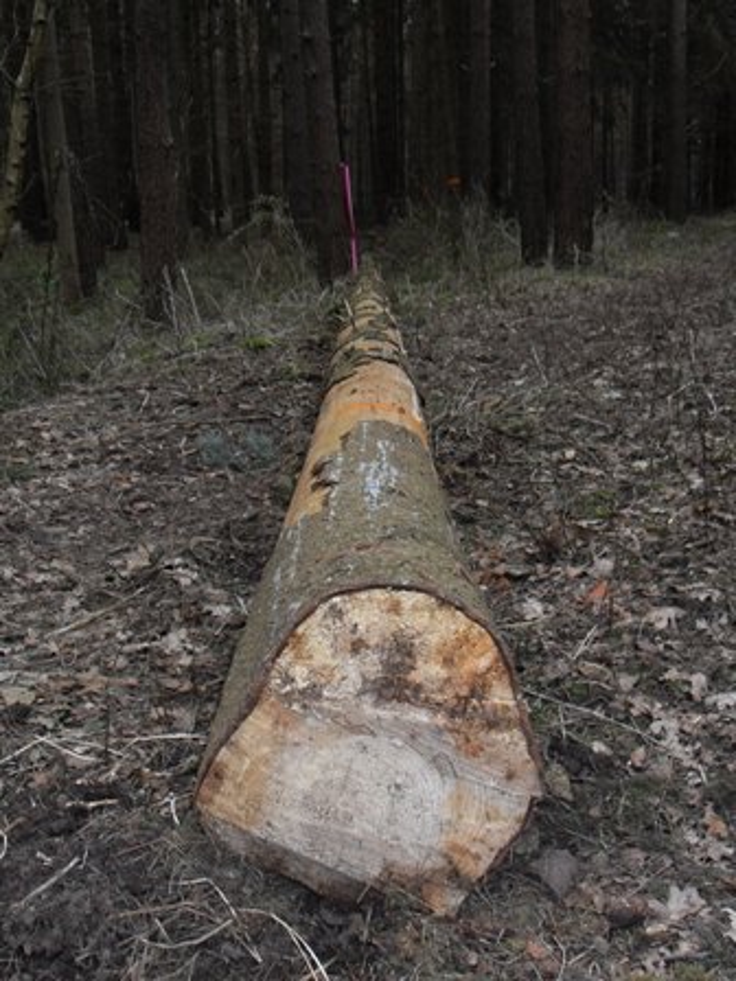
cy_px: 490
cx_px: 368
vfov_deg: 50.1
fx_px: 1049
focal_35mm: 37
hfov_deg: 38.7
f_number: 2.8
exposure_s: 1/45
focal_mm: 6.3
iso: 100
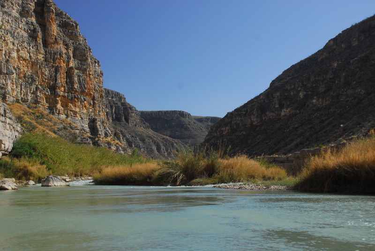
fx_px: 500
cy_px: 126
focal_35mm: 48
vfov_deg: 28.1
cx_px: 188
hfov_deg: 41.1
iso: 160
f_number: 7.1
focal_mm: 32
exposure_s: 1/160
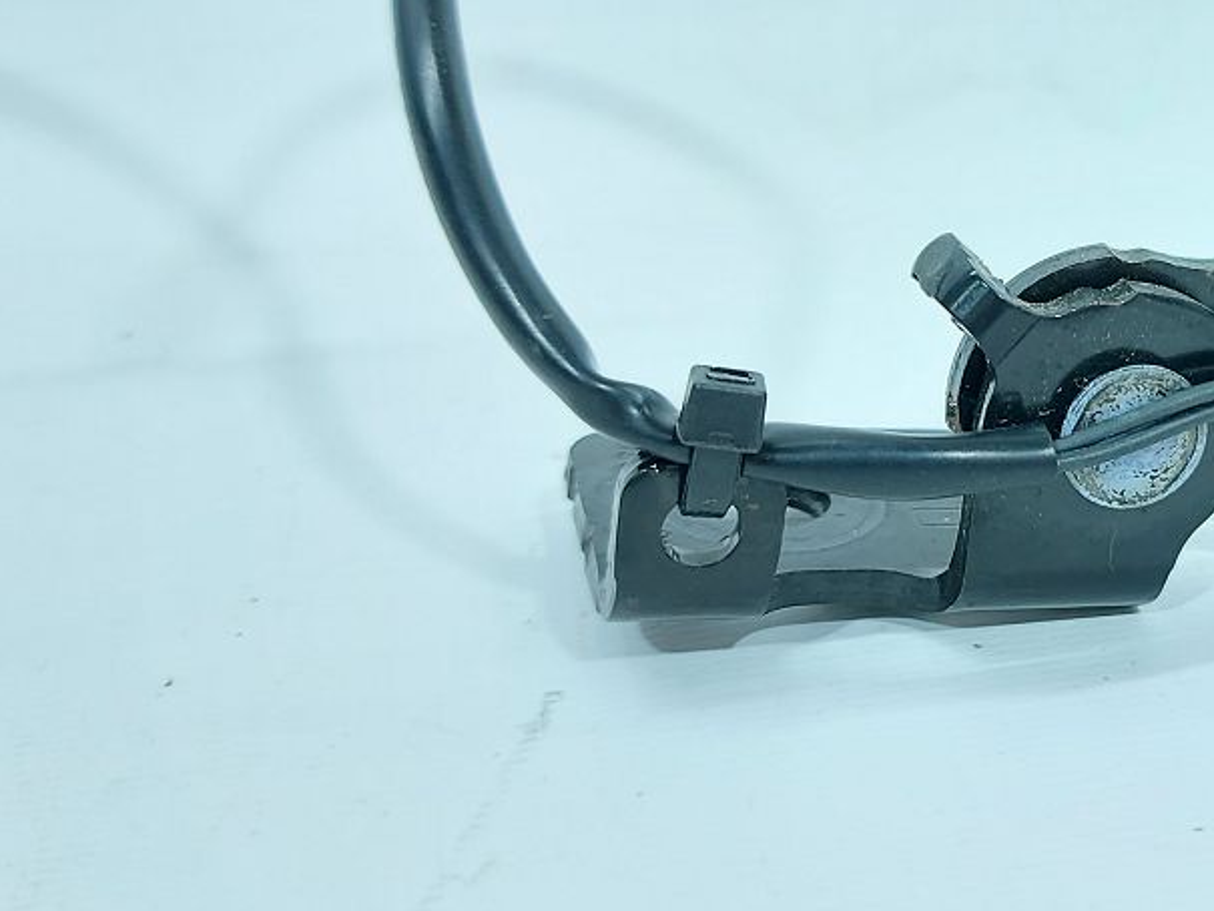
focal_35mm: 55
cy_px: 257
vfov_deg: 26.3
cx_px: 1197
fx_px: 1929
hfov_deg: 32.3
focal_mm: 5.23
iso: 160
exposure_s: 1/50
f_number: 1.8
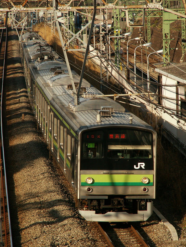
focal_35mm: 232
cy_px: 124
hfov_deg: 6.4
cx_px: 93
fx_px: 1661
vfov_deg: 8.5
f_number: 5.6
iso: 100
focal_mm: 38.01
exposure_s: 1/400
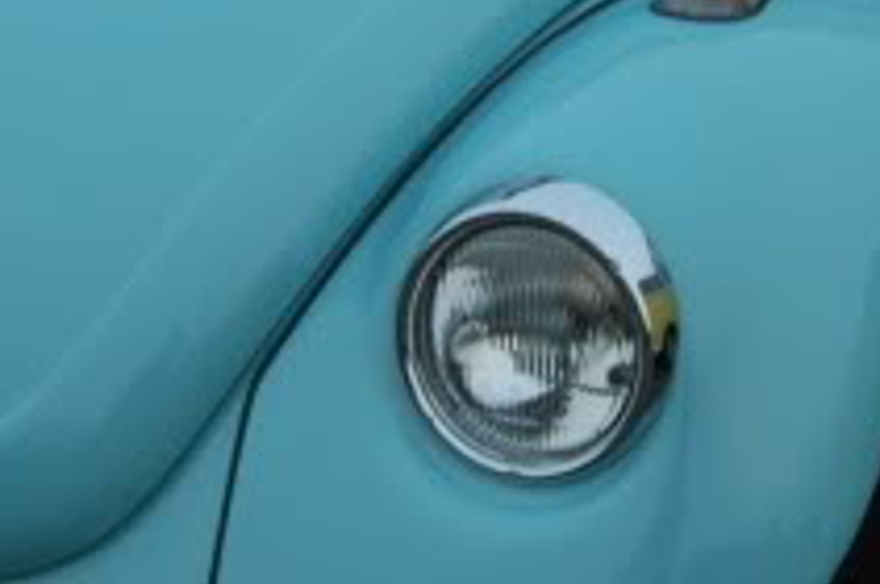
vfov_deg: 6.9
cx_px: 494
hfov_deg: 10.4
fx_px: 4854
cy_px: -10
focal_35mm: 199
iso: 400
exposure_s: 1/30
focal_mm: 35
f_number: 4.8
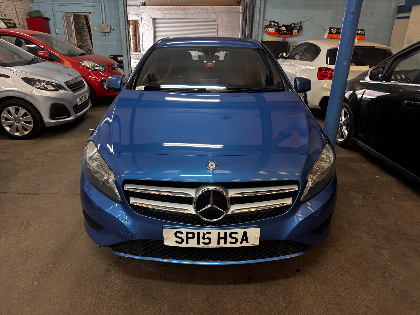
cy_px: 158
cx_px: 210
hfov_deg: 71.6
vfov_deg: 56.8
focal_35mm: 24
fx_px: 291
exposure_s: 1/50
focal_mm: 6.76
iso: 160
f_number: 1.78
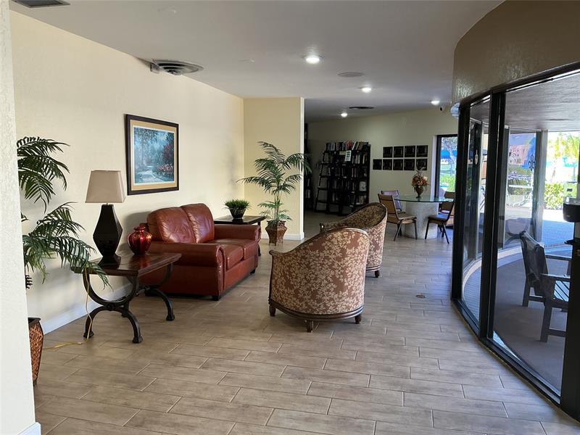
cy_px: 218
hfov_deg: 61.7
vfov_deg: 48.2
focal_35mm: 29
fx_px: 486
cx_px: 290
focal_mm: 3
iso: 50
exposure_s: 1/60
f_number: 1.8
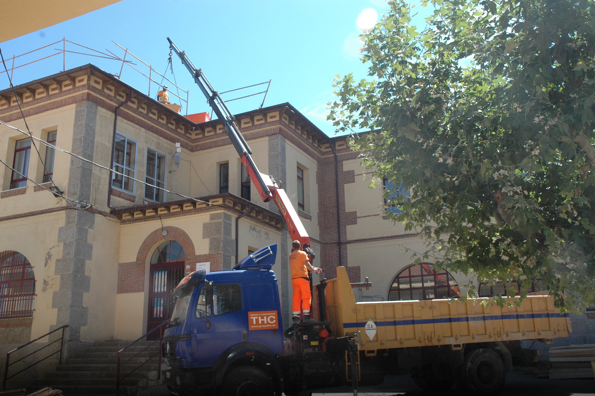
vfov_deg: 36.8
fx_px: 594
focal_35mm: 36
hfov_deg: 53.2
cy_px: 198
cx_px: 298
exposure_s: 1/400
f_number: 10
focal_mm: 24
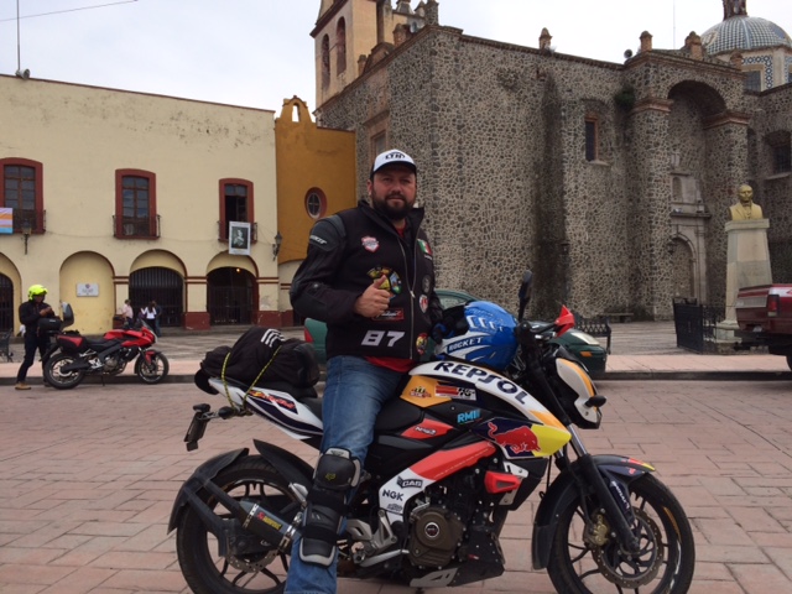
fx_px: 664
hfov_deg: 61.7
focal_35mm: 29
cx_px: 396
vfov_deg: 48.2
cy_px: 297
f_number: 2.2
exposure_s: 1/1642
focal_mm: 4.15
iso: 32
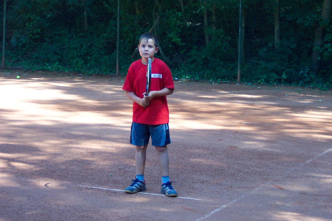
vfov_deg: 13.6
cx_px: 166
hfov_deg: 20.2
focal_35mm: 101
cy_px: 110
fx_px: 931
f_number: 4.8
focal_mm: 21.3
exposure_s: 1/180
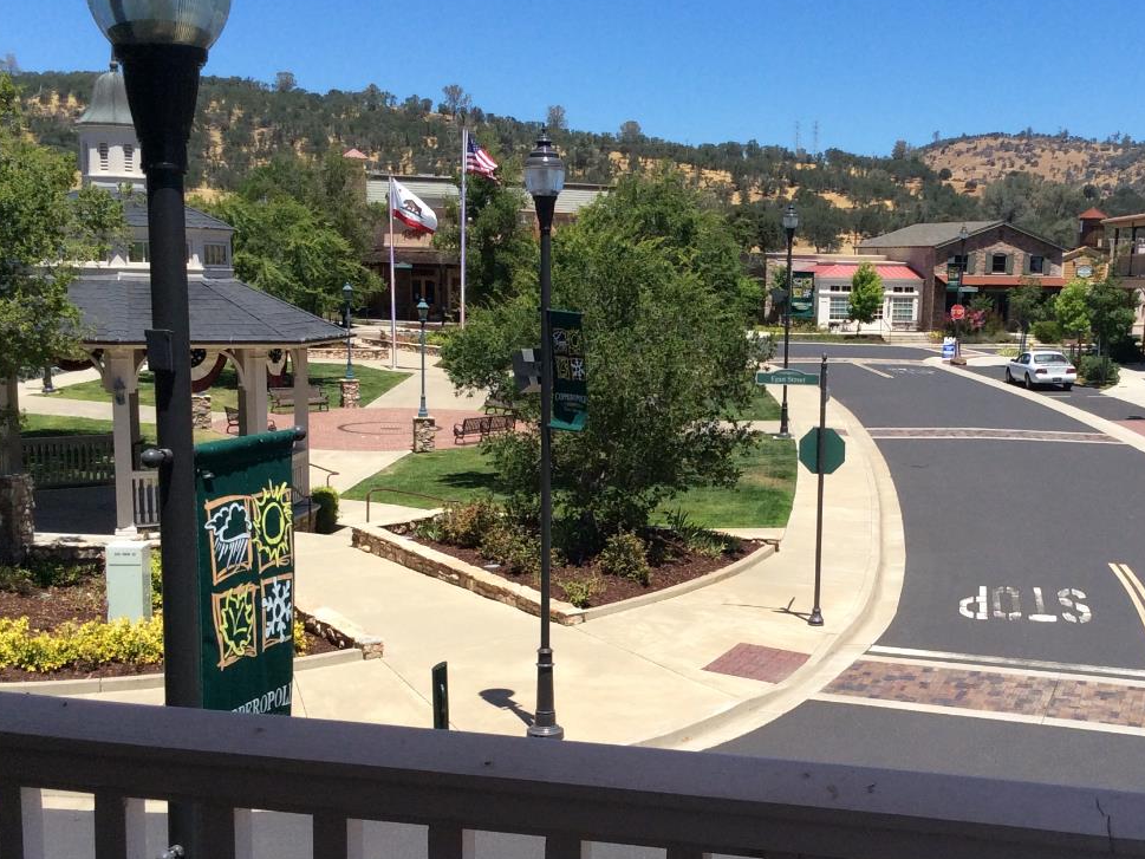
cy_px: 529
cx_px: 700
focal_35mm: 51
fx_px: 1687
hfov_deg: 37.3
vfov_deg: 28.5
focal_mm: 3.3
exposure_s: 1/1590
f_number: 2.4
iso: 32
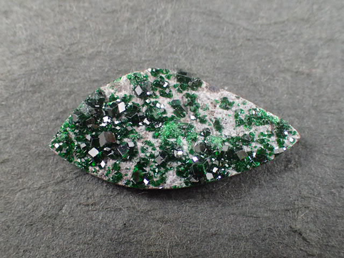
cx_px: 172
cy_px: 129
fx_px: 457
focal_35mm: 46
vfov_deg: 31.5
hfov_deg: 41.2
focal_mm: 8.41
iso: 400
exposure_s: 1/200
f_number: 3.1
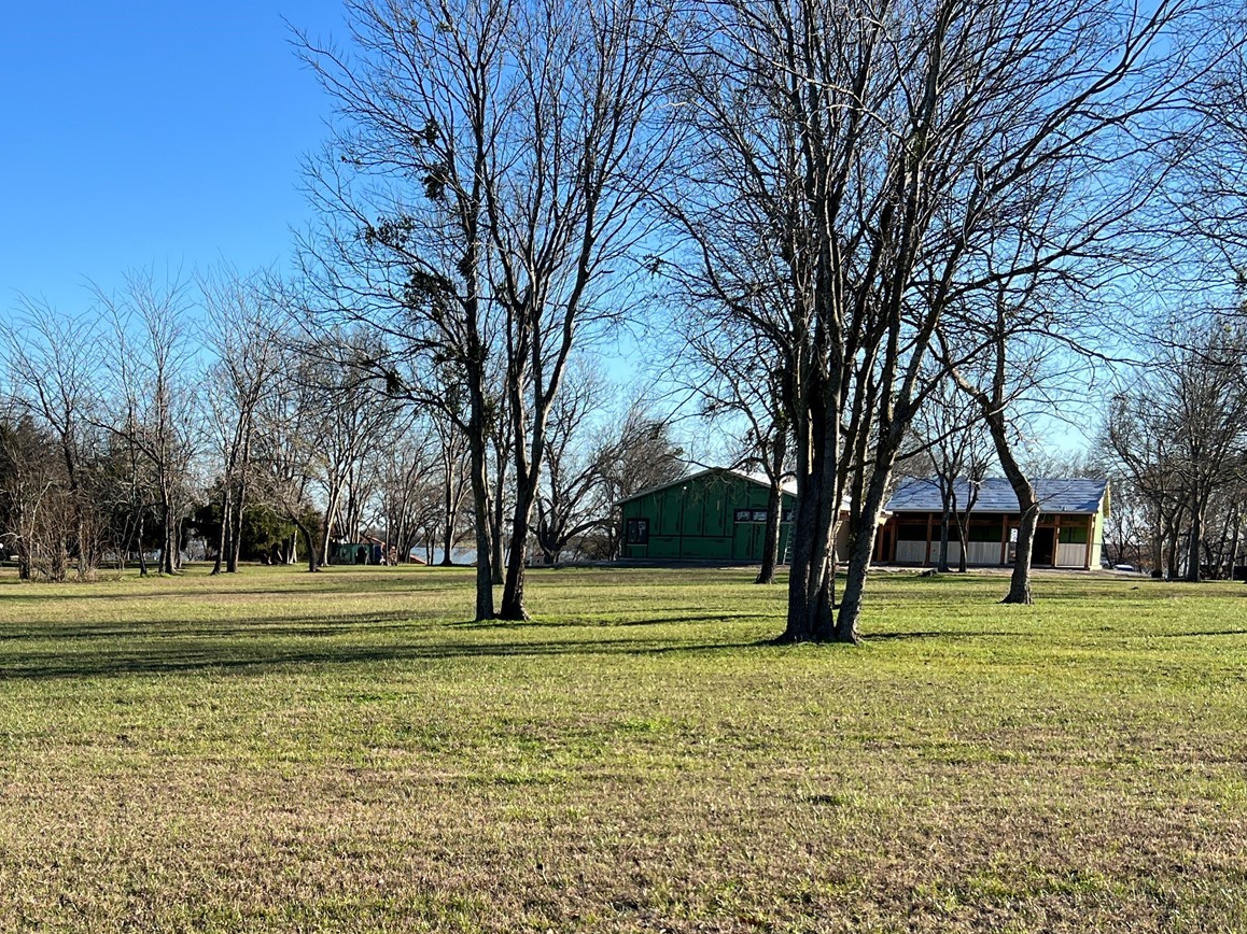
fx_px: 1657
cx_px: 391
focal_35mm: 46
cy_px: 781
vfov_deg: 30.5
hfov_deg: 40.6
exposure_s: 1/2008
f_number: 1.5
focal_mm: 5.7
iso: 50
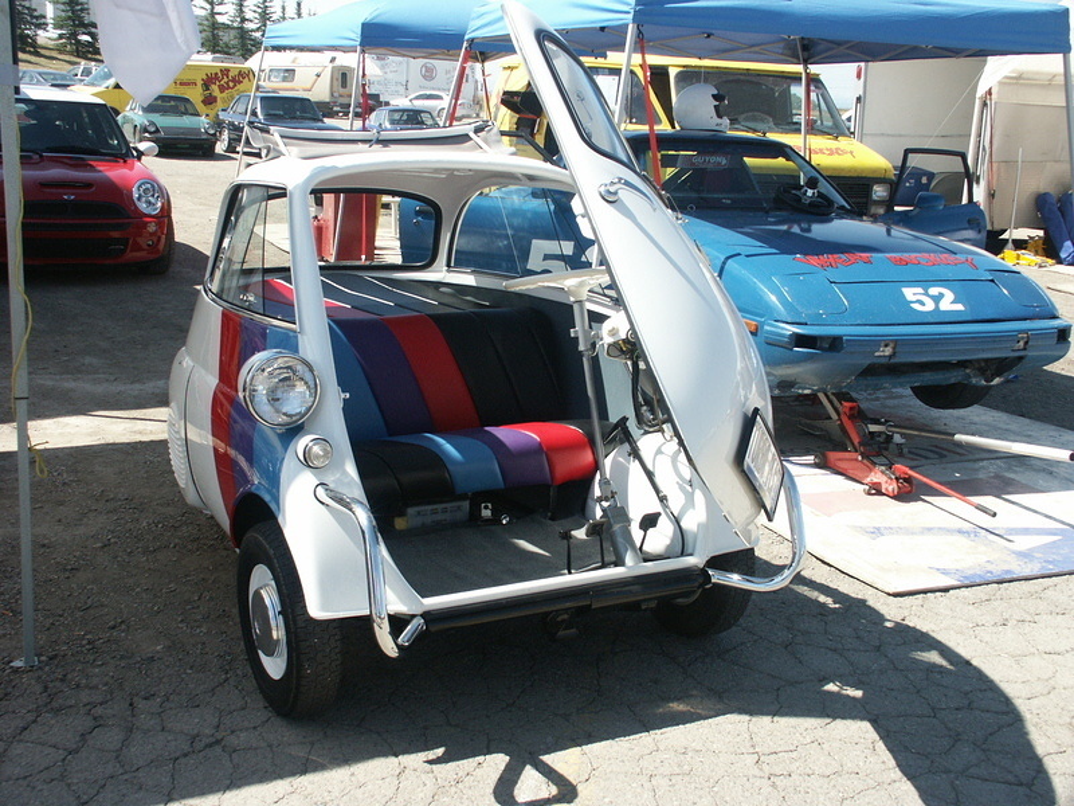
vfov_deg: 33.6
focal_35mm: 43
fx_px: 1334
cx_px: 537
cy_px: 403
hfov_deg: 43.9
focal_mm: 11.13
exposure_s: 1/350
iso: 100
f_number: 5.6
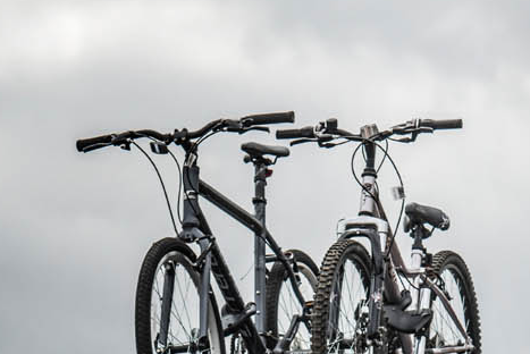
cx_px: 270
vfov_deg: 3.9
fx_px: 5215
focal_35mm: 354
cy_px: 588
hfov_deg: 5.8
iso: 125
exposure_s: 1/500
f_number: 5
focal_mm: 105
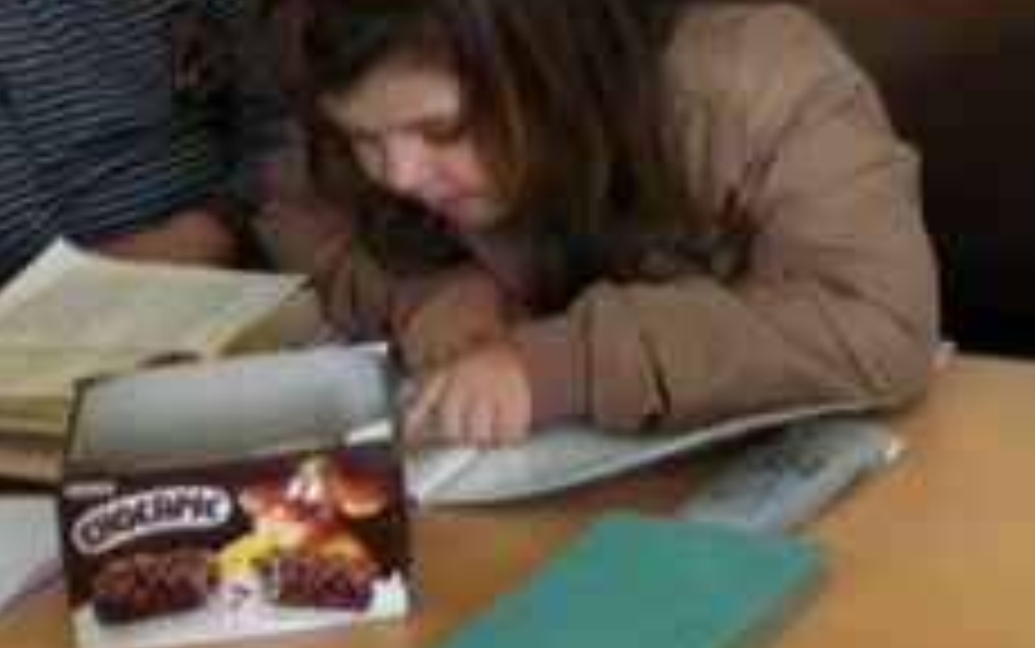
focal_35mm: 103
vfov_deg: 12.4
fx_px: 2907
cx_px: 1143
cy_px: -130
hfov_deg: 19.3
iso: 125
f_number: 2.8
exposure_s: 1/15
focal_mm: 3.85
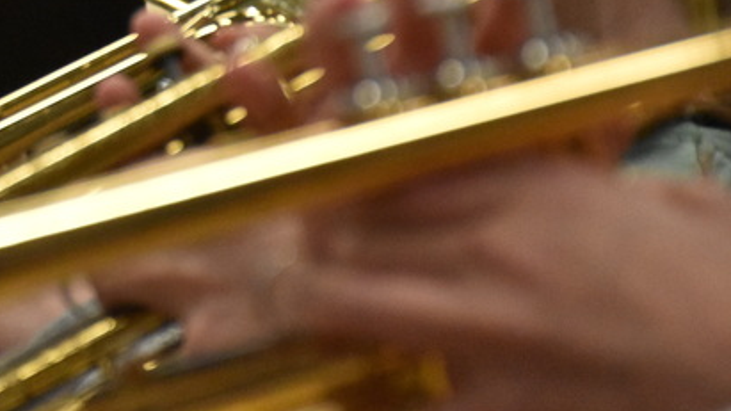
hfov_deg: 4.9
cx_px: -151
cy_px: -115
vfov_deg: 2.8
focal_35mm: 438
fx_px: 8488
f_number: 5.6
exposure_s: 1/400
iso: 5000
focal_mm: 112
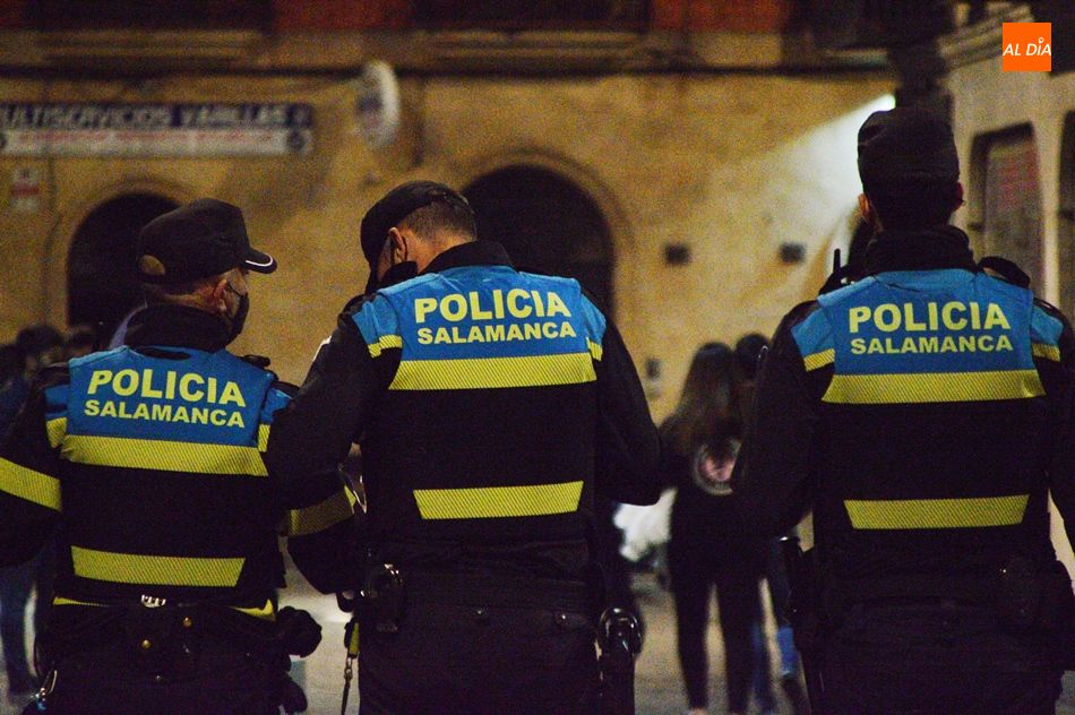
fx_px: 8952
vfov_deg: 4.6
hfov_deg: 6.9
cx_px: 538
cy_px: 358
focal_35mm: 300
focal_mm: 200
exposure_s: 1/125
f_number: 6.3
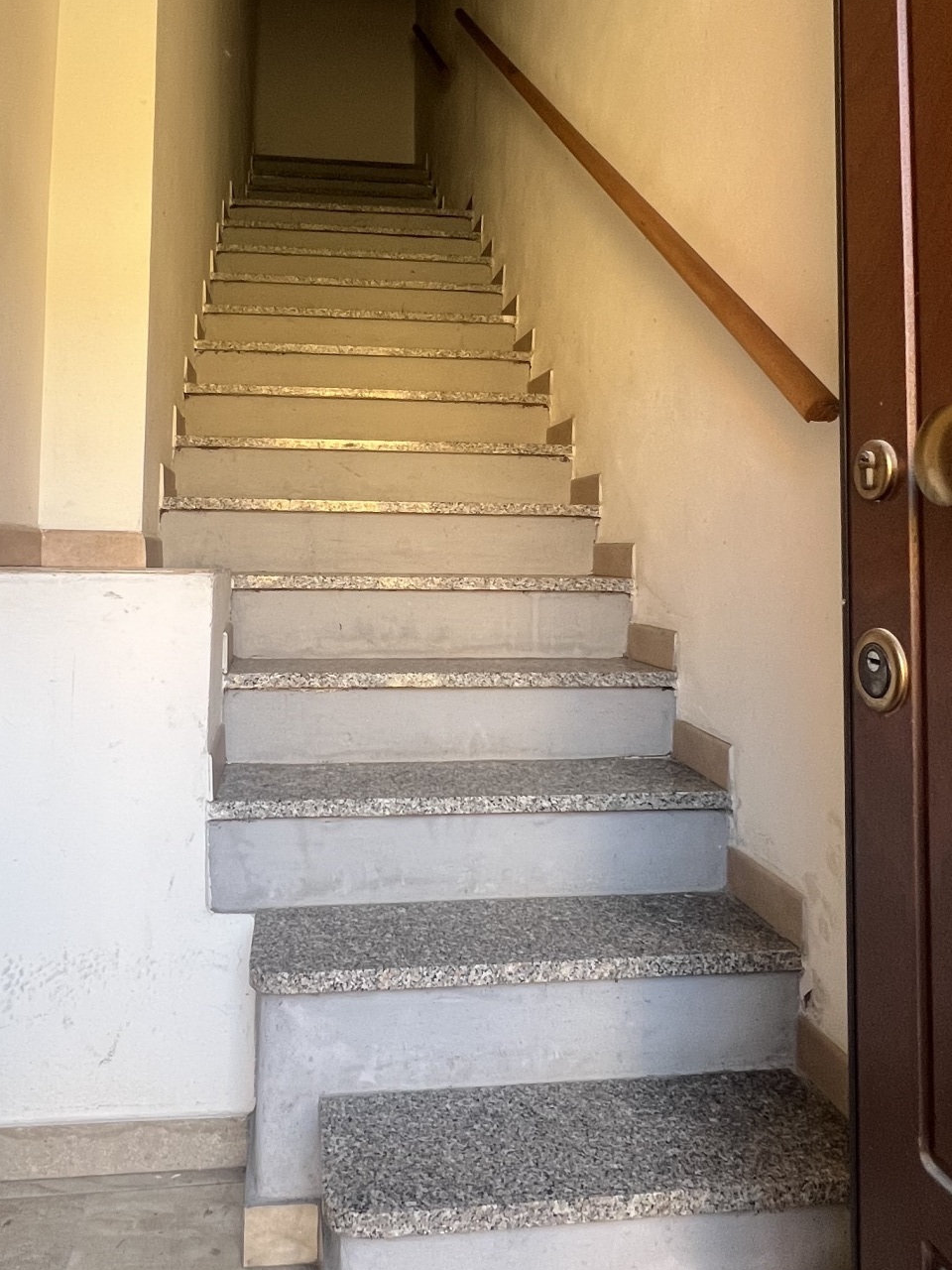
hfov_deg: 53.0
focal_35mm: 26
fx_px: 953
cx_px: 436
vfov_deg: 66.4
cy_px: 486
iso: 100
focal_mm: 1.57
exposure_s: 1/99
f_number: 1.8
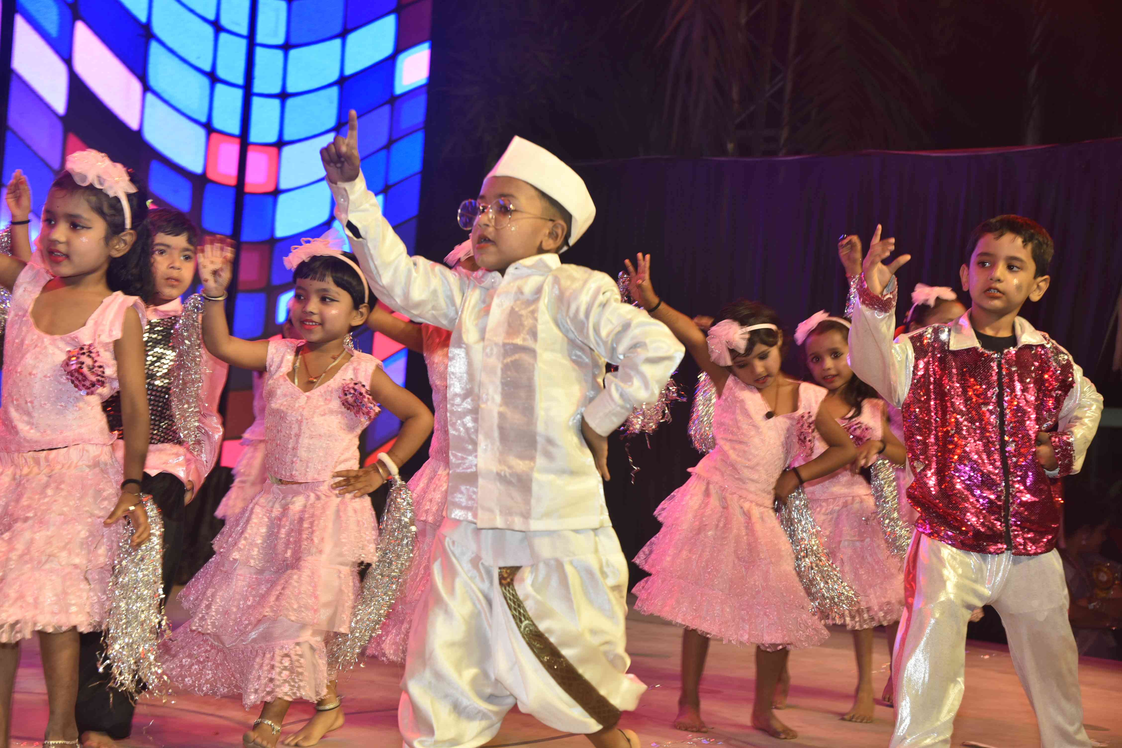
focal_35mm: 58
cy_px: 374
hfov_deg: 34.5
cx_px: 561
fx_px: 1808
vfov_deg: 23.4
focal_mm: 58
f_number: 5
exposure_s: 1/125
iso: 320
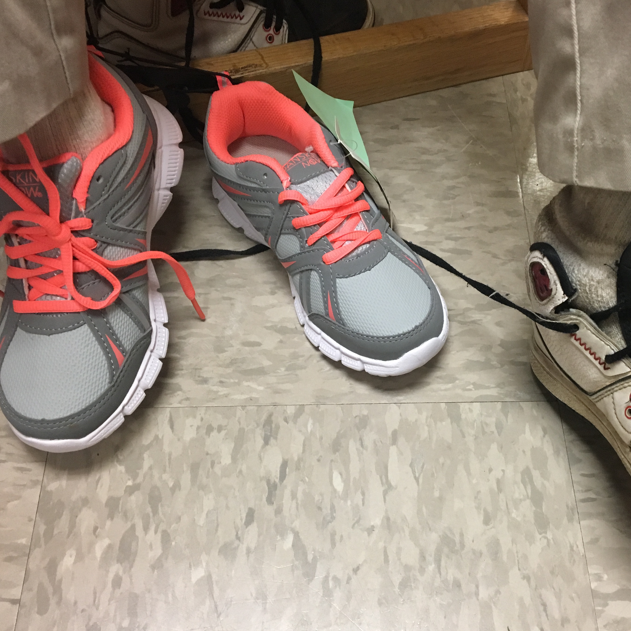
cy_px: 343
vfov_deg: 43.8
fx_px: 784
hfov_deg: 43.5
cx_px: 390
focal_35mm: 38
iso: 125
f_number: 2.2
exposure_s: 1/30
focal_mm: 4.15
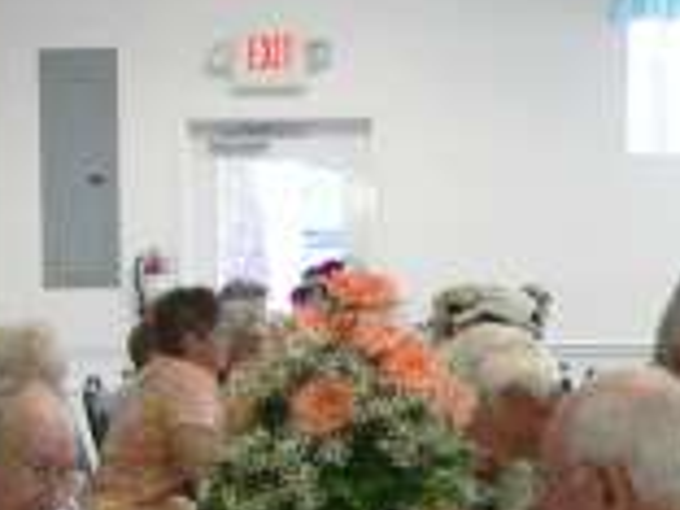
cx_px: 179
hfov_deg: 17.3
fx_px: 2220
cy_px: 632
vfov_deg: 12.7
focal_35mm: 113
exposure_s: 1/60
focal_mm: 7.3
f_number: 2.8
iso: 200
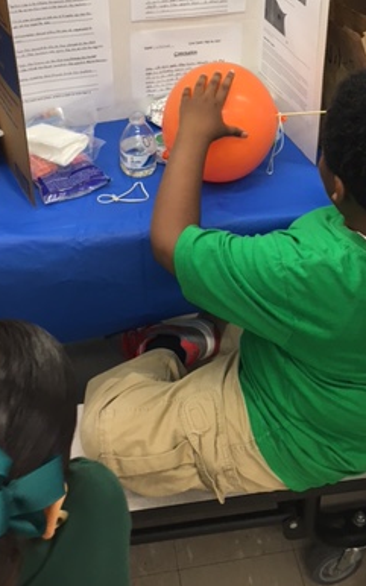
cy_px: 140
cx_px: 220
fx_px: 815
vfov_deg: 38.5
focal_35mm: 51
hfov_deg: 25.3
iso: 50
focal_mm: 4.15
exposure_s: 1/30
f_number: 2.2
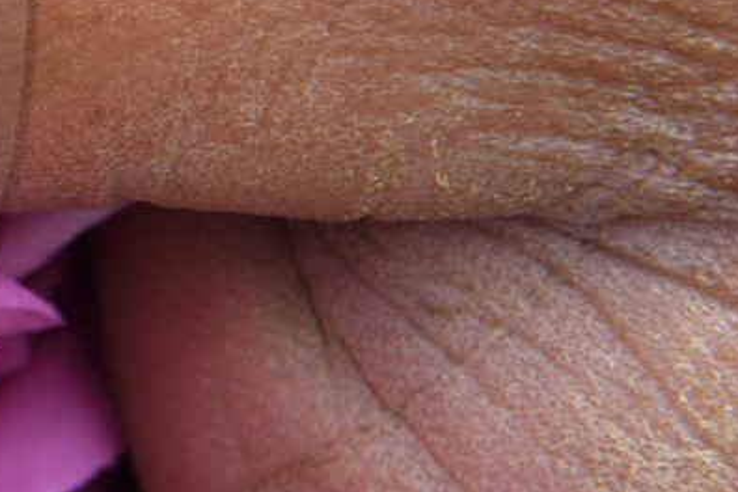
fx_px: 5801
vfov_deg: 4.8
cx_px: -744
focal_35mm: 283
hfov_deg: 7.0
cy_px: 0
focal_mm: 70
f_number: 11
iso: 200
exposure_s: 1/200
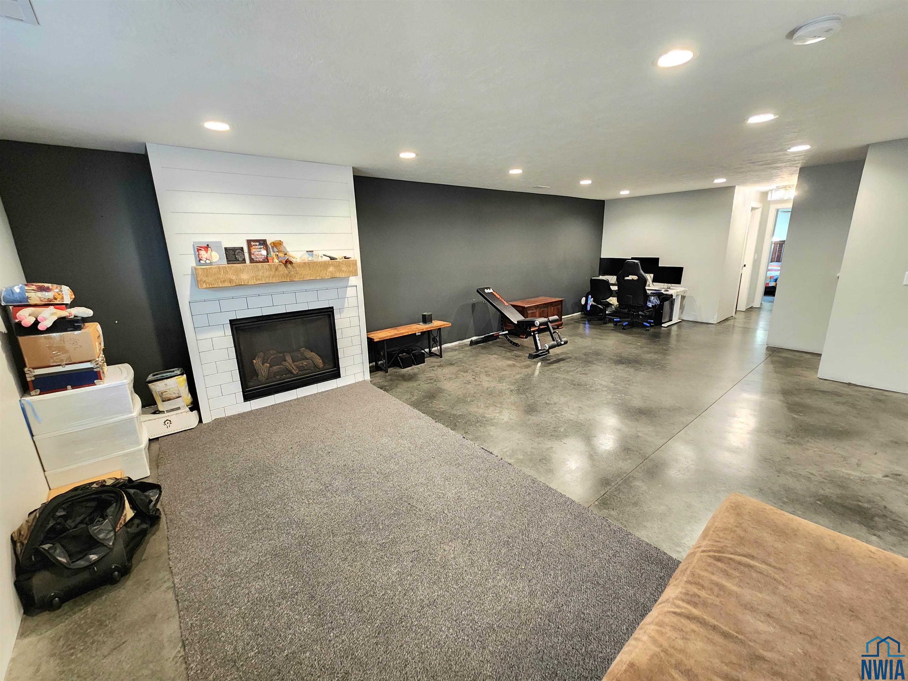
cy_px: 340
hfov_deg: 106.2
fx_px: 341
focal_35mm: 13
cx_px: 454
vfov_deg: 89.9
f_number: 2.2
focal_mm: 2.2
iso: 320
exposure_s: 1/30
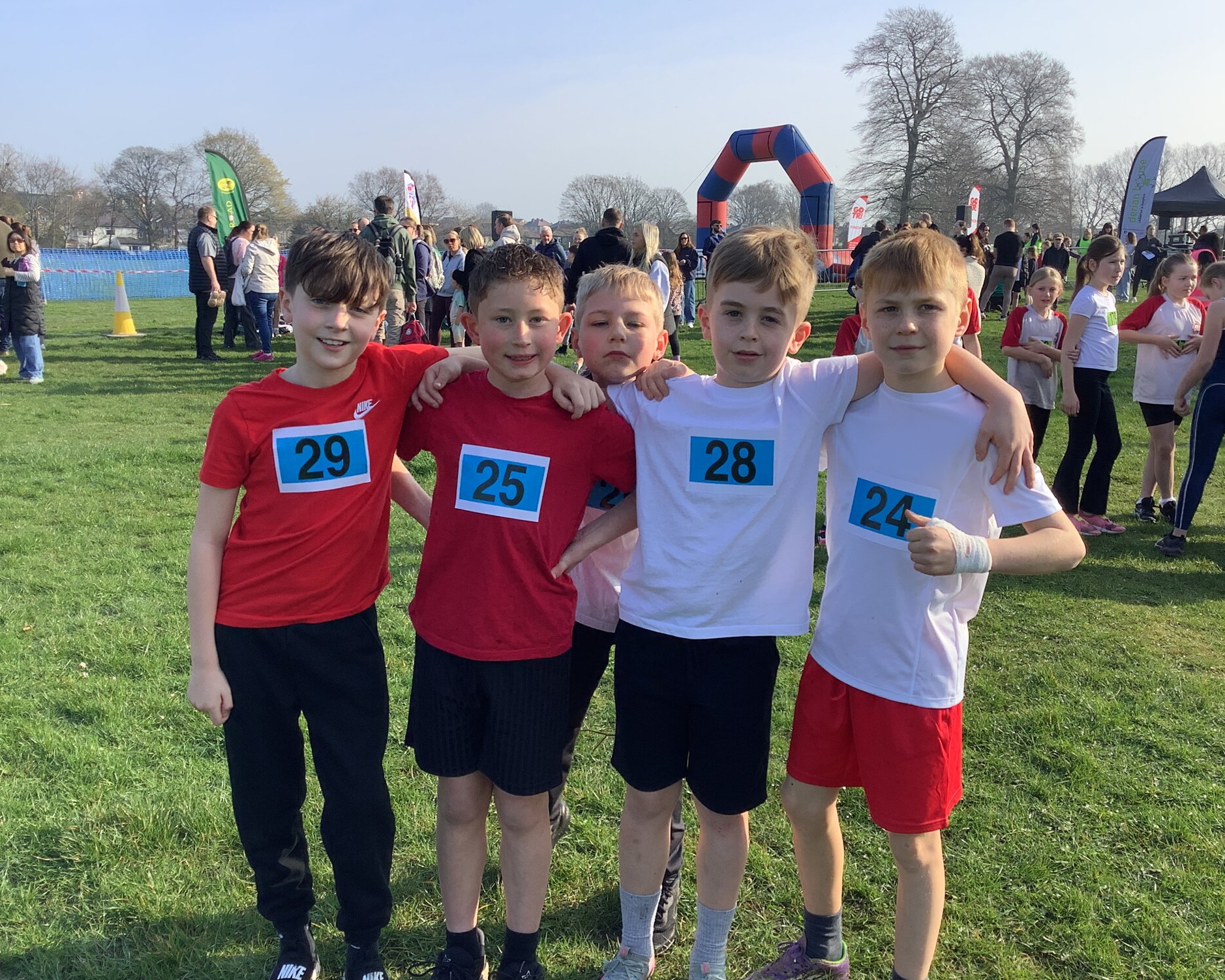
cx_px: 612
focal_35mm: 33
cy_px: 495
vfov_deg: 44.5
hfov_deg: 54.2
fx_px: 1196
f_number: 2.4
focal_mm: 3.3
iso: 25
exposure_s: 1/509
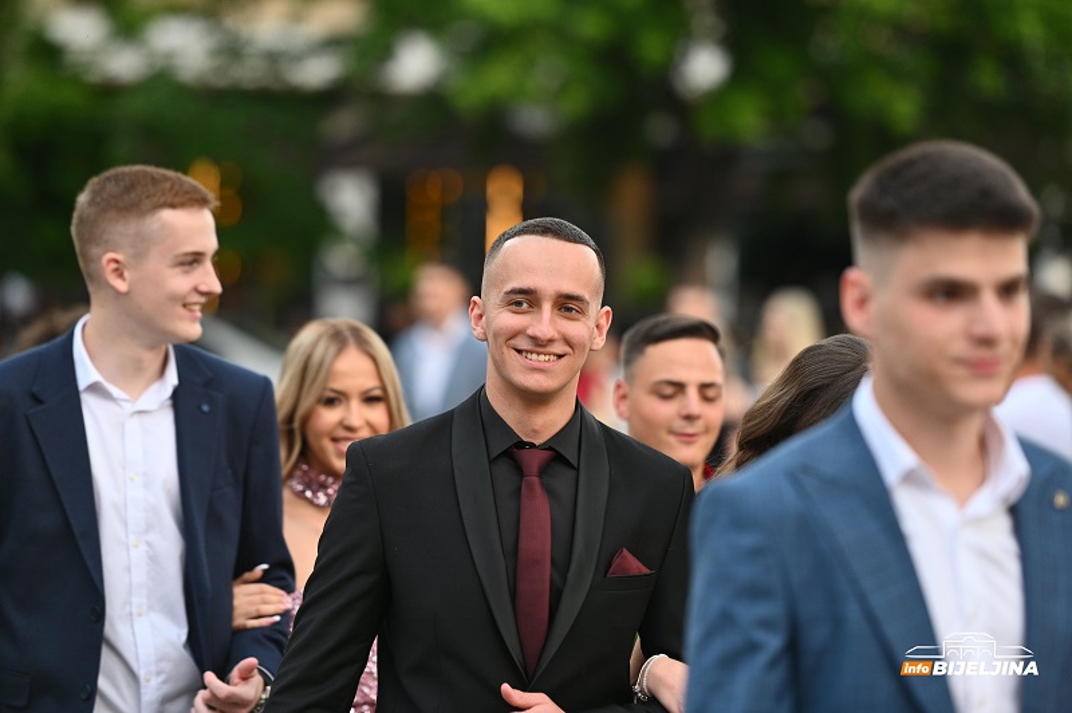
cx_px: 536
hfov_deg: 12.1
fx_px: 5058
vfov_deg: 8.1
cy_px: 356
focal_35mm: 170
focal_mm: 170
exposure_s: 1/800
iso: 800
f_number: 2.8
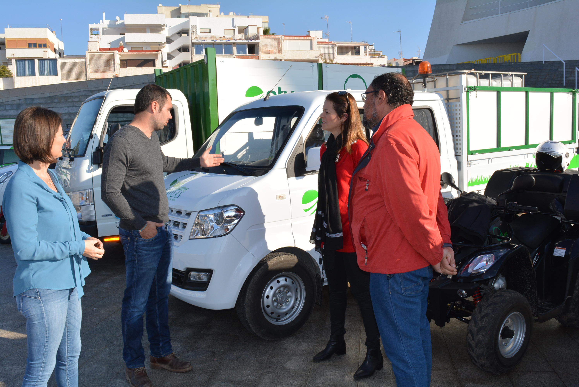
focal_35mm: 33
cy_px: 194
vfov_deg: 40.0
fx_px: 531
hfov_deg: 57.2
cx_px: 290
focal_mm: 22
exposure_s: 1/200
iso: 400
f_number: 18
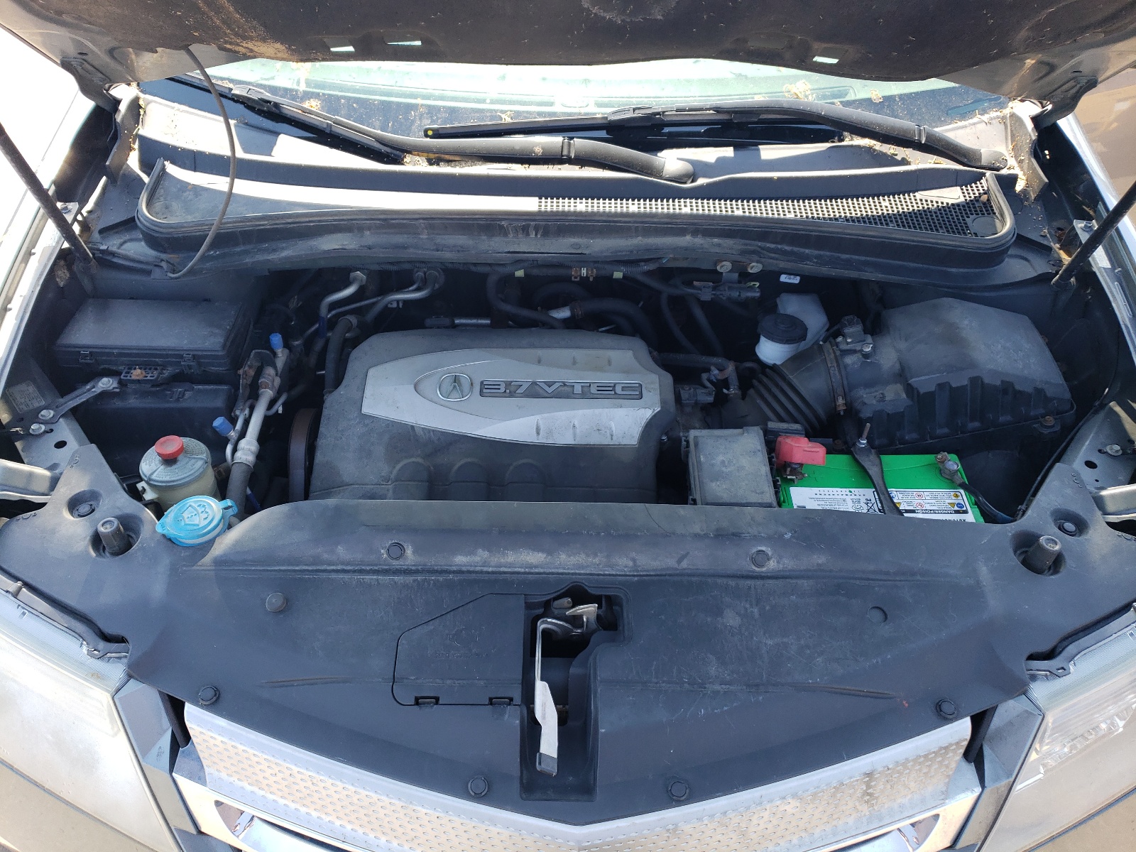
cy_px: 426
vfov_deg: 53.1
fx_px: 853
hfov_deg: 67.3
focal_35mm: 26
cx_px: 568
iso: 50
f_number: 1.5
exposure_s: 1/286
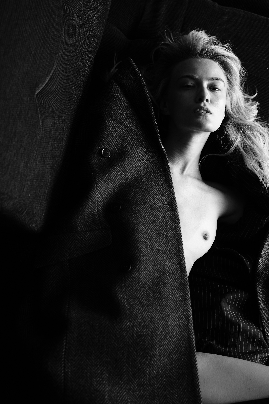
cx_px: 134
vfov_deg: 39.6
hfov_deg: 27.0
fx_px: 560
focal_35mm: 50
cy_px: 202
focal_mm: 50
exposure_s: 1/100
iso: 1250
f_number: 2.8
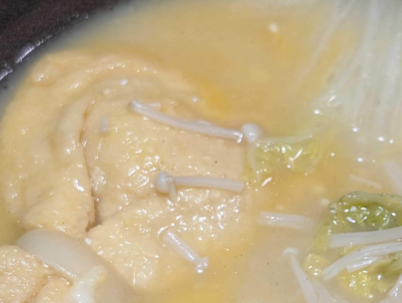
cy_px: 301
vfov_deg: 14.6
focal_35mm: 100
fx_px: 1163
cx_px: 262
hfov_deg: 19.6
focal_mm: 6.9
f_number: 1.68
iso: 222
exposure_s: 1/23.8
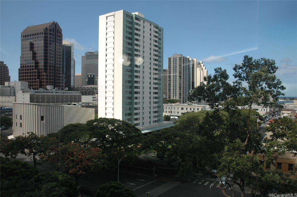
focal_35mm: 27
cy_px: 98
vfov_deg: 47.8
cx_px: 148
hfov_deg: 67.4
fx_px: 222
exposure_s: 1/200
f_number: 7.1
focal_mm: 18
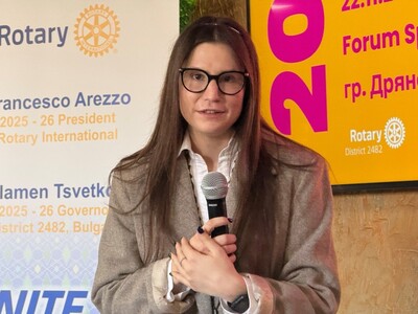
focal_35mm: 120
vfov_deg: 12.3
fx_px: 1449
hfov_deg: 16.4
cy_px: 157
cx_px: 209
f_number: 2.8
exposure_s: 1/58
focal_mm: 15.66
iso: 640
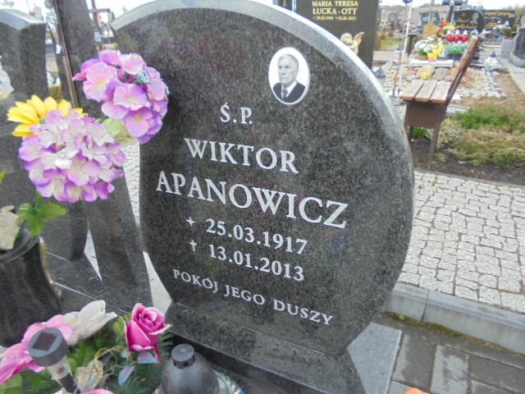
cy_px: 197
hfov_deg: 67.3
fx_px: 394
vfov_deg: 53.1
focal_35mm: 26
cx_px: 262
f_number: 3.5
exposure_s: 1/160
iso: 100
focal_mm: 4.6
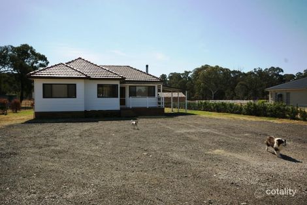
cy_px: 102
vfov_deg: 43.6
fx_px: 256
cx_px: 154
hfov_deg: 61.9
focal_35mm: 30
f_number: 10
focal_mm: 20
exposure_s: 1/160
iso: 100
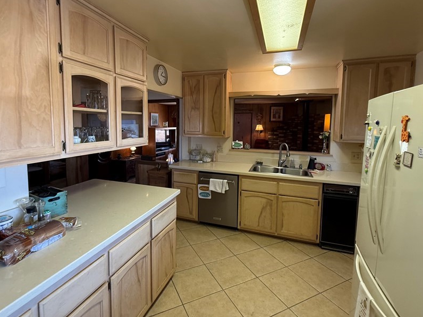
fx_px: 220
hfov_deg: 87.7
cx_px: 200
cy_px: 140
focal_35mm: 18
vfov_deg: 71.3
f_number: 2.2
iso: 250
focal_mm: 2.22
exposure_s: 1/60
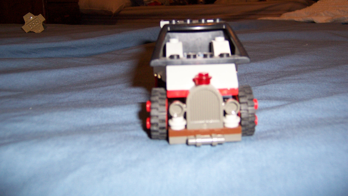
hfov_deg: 55.3
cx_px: 174
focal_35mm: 36
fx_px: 332
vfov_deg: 32.6
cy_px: 67
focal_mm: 5.5
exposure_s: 1/60
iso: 140
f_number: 2.8
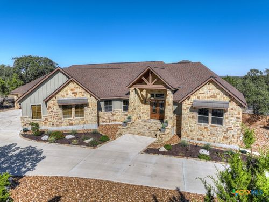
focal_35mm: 24
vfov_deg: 56.8
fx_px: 187
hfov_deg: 71.6
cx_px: 134
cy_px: 101
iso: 100
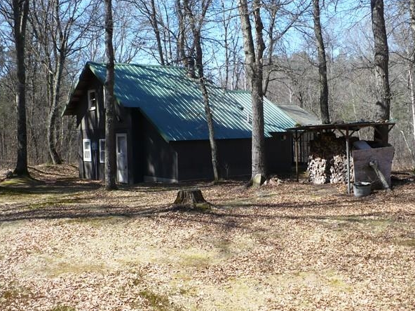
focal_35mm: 40
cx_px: 214
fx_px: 480
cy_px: 152
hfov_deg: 46.8
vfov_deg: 36.0
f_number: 2.8
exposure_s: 1/500
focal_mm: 6.1
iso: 100
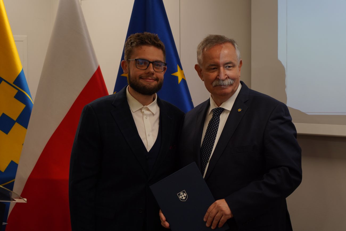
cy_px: 116
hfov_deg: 19.5
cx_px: 173
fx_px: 1009
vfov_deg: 13.0
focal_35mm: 105
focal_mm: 105
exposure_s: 1/100
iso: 200
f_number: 4
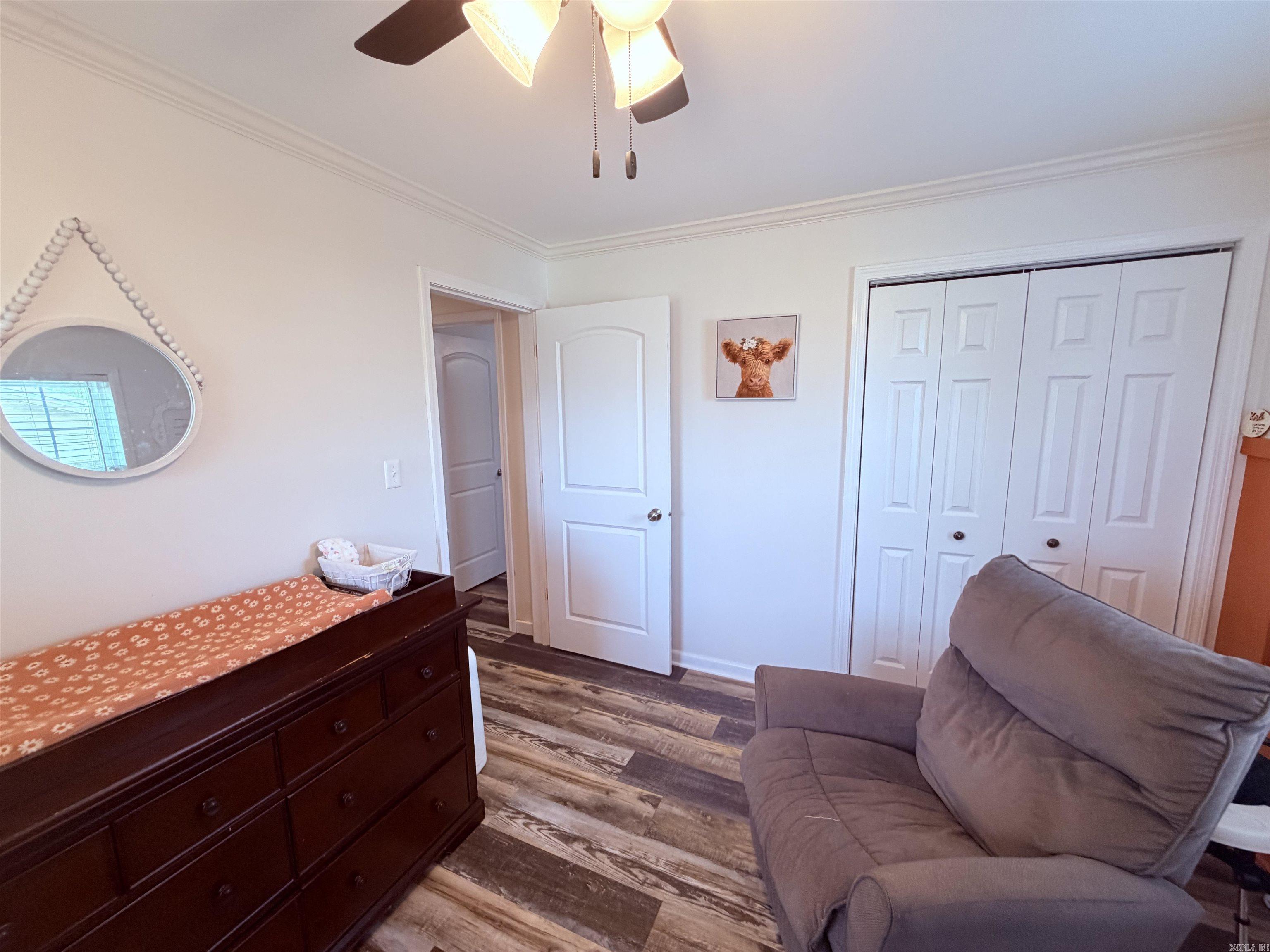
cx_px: 635
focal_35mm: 14
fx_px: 514
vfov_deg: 85.7
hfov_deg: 102.1
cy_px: 476
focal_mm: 2.22
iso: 200
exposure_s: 1/120
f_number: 2.2
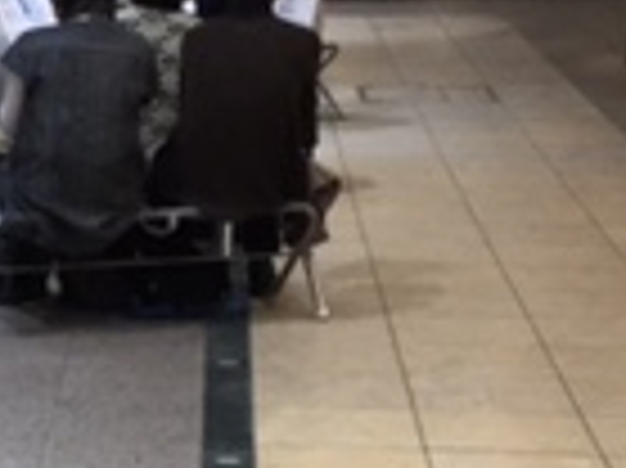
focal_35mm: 143
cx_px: -297
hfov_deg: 13.1
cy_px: 436
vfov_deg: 10.3
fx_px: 2584
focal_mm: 3.3
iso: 50
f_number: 2.4
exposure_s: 1/30
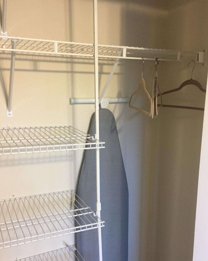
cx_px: 101
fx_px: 262
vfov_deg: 52.6
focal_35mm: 34
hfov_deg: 43.4
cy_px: 153
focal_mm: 4.15
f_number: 2.2
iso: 200
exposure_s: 1/30
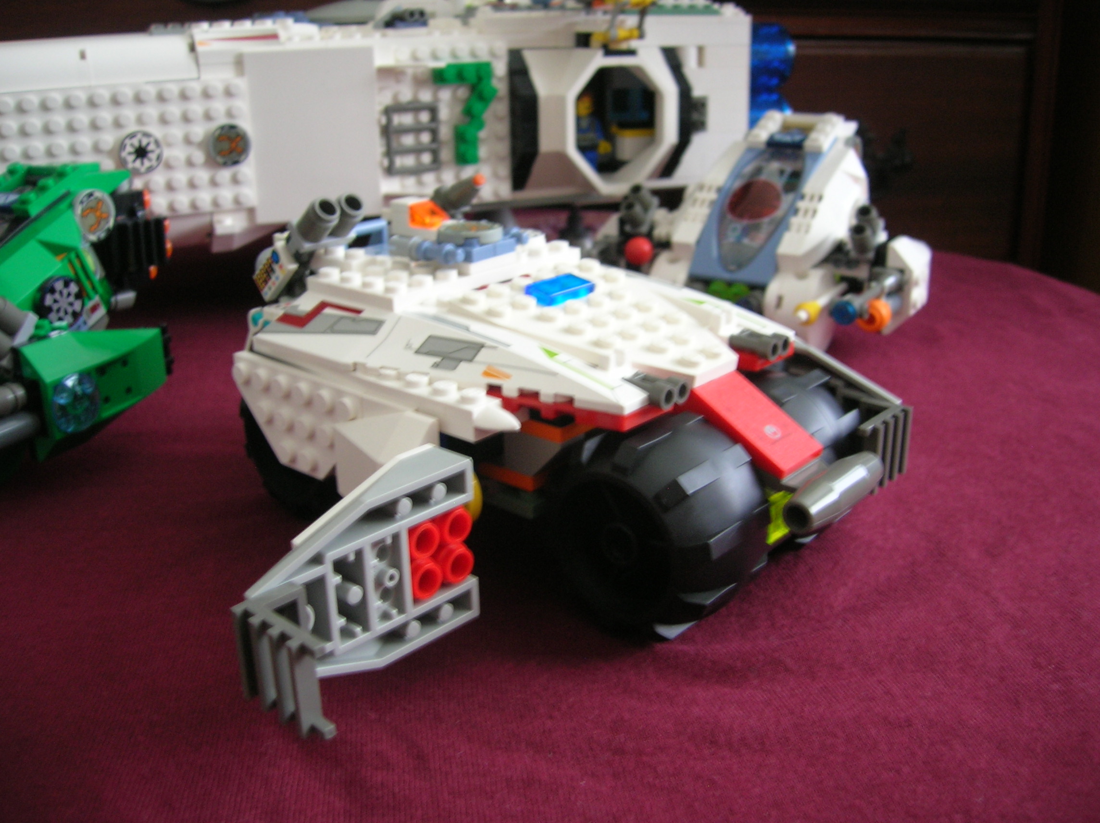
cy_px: 412
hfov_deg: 54.0
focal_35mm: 34
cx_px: 550
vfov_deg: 41.7
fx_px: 1080
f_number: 2.9
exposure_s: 1/4.3
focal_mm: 5.7
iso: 76
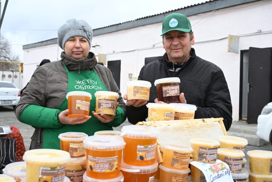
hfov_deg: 50.7
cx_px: 136
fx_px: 287
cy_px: 91
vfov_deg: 35.1
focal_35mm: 38
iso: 1250
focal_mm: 38
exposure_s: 1/400
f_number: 7.1
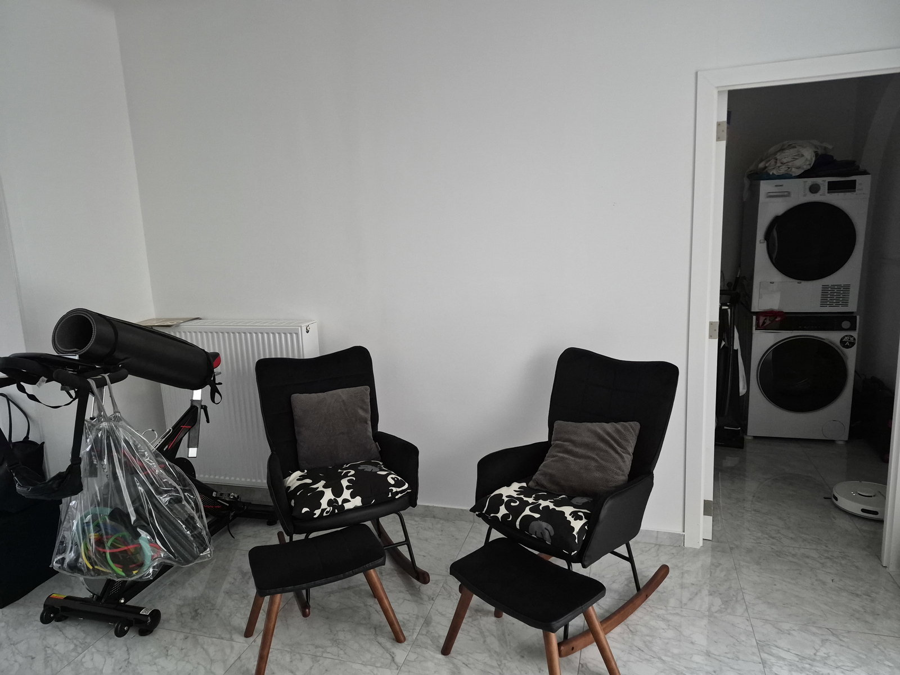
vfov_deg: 58.9
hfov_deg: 73.9
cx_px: 450
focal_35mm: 23
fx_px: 598
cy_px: 338
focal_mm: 5.4
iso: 1000
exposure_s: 1/100
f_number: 1.8
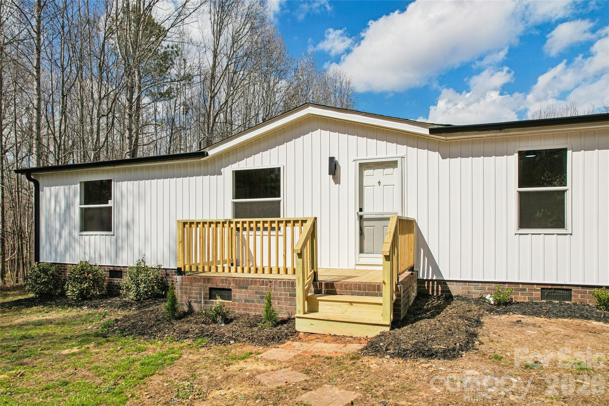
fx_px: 372
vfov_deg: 57.2
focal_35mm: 22
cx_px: 304
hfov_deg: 78.6
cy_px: 203
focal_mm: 8.4
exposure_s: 1/250
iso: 130
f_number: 2.8
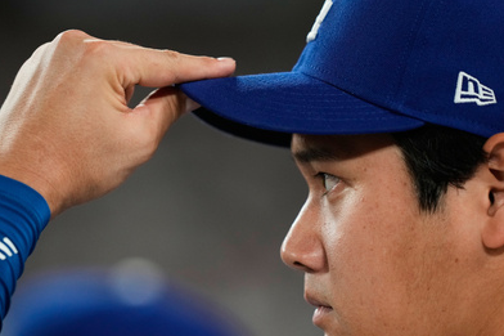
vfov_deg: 2.6
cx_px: 252
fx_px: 7319
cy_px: 183
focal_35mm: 523
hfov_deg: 3.9
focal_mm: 400
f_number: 2.8
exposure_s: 1/2000
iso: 2500
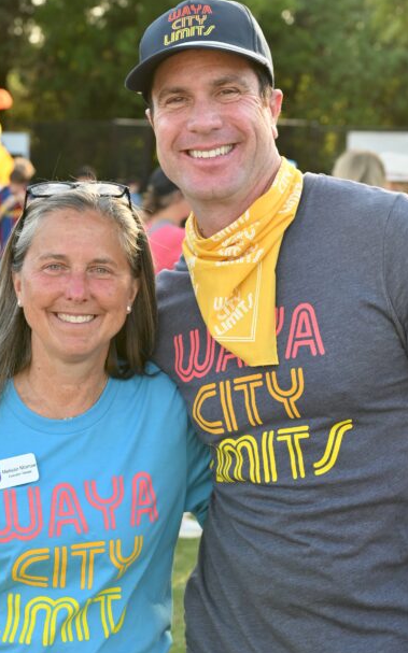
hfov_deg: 15.2
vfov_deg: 23.9
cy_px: 469
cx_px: 158
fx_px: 1531
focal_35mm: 86
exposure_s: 1/200
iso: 250
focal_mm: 50
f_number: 4.5
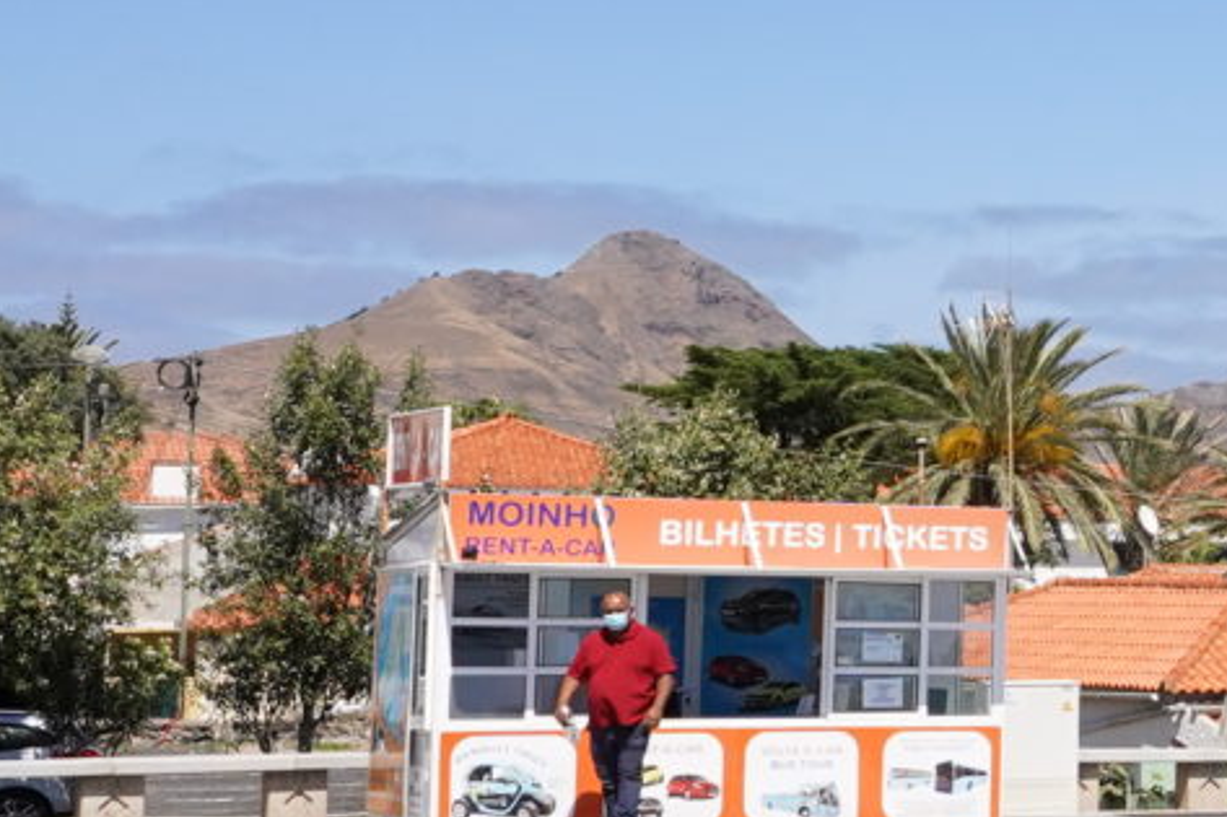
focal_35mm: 92
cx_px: 2278
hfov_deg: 17.5
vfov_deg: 14.9
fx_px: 3134
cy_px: 401
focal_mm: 17
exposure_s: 1/2000
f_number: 9
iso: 800
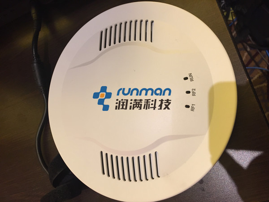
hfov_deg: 61.7
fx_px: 225
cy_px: 101
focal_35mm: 29
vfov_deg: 48.2
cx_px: 134
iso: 64
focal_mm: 4.15
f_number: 2.2
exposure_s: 1/33
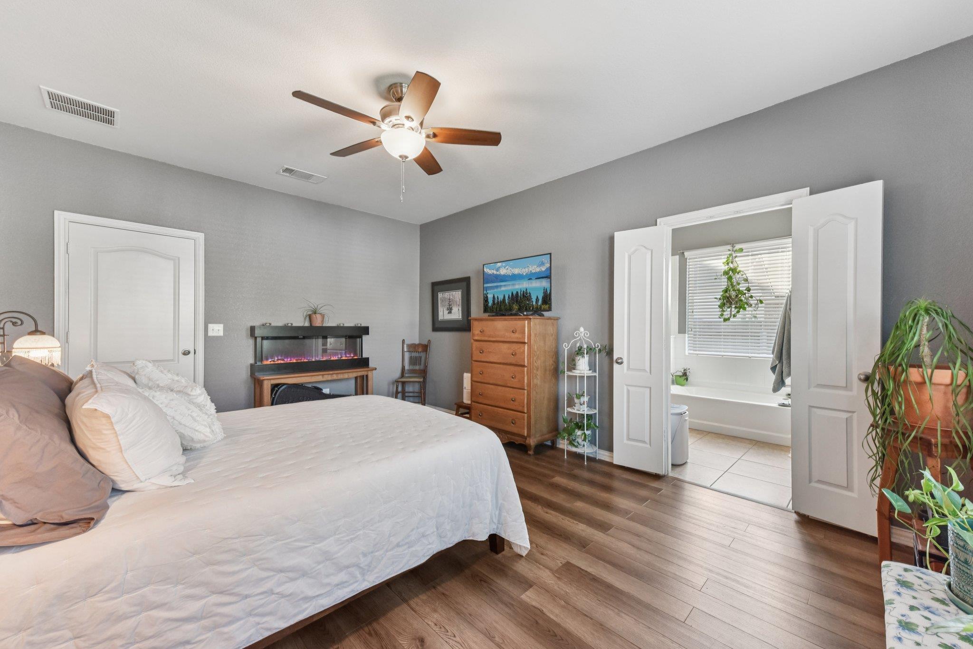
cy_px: 324
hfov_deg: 104.2
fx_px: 378
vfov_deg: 81.2
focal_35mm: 14
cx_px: 486
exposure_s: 1/15
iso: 560
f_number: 8
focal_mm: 14
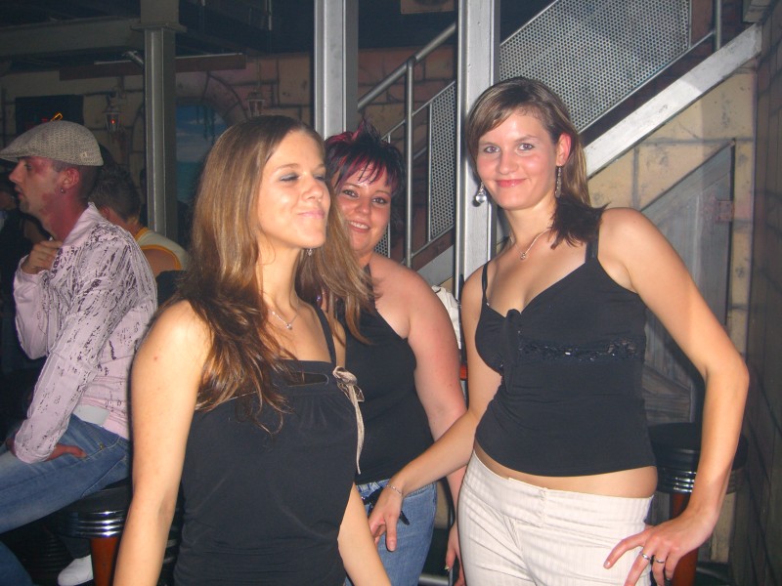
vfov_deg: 37.7
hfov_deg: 49.0
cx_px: 391
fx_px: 858
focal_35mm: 38
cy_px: 293
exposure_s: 1/60
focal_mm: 7.9
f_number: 2.8
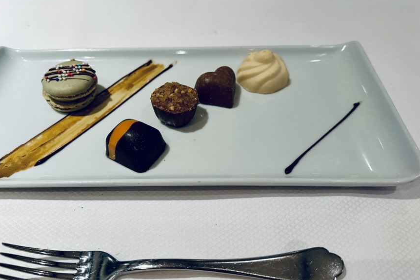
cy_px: 138
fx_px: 338
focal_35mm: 29
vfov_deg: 45.0
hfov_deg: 63.5
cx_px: 191
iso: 800
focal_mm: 6.76
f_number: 1.78
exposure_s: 1/40
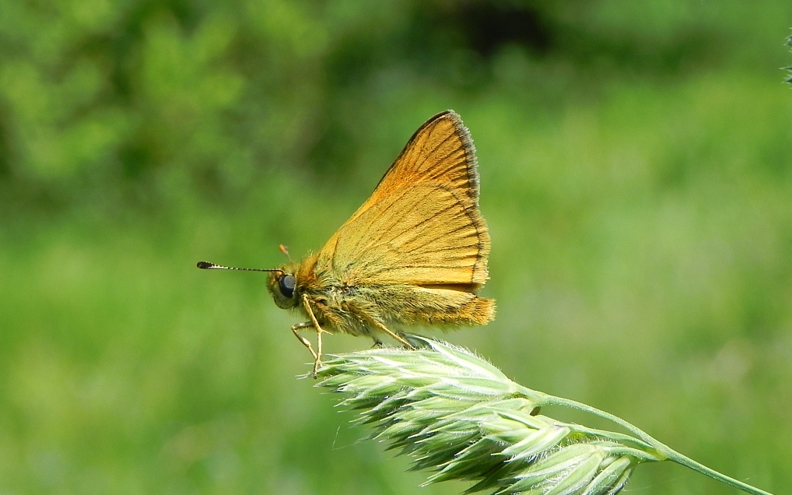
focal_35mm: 112
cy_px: 290
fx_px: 2417
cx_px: 397
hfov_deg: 18.6
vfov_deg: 11.7
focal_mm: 18.8
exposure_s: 1/300
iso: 160
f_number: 6.3
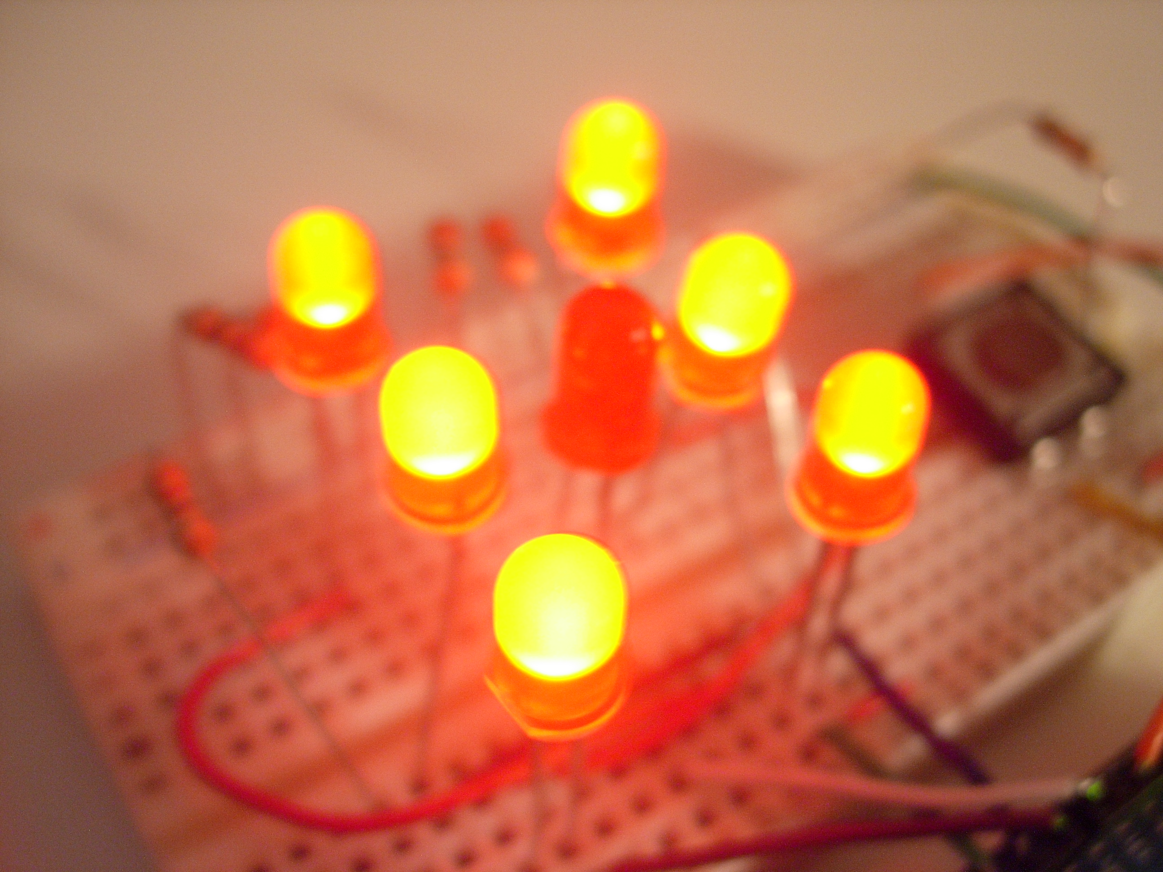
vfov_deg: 35.1
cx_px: 582
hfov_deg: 45.8
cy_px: 436
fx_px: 1377
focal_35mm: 41
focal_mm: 8.5
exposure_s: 1/2.5
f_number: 2.9
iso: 200
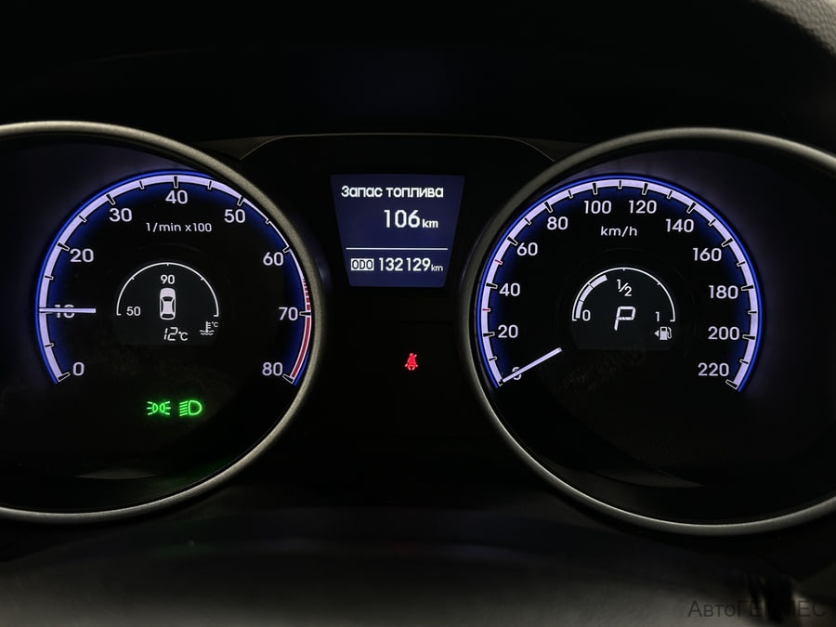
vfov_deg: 30.3
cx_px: 418
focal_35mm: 48
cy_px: 314
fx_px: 1159
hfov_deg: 39.7
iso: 125
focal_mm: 6.86
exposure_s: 1/50
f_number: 1.78
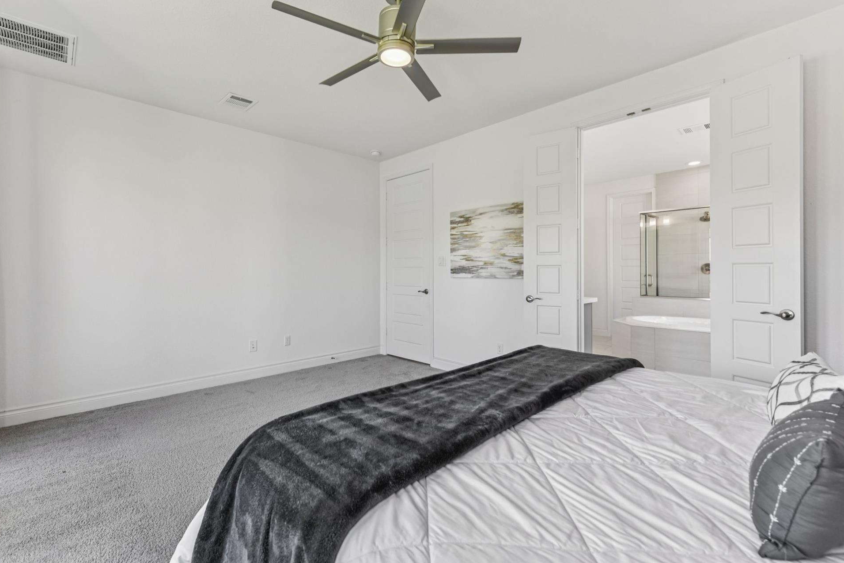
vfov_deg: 77.3
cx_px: 397
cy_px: 273
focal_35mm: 15
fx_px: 352
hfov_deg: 100.3
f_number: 8
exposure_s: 1/10
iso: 100
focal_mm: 14
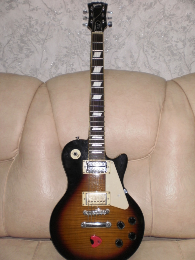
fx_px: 285
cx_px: 98
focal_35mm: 38
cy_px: 130
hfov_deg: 37.7
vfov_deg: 49.0
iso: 125
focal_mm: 6.3
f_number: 3.1
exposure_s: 1/30
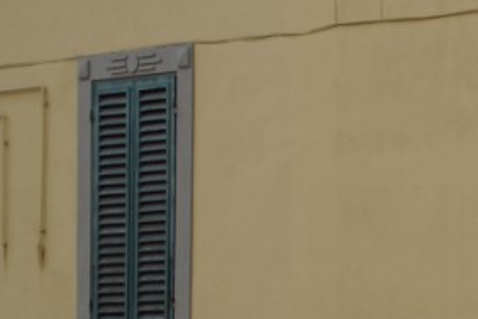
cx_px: 873
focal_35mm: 215
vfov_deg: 6.3
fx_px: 2855
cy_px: 575
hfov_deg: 9.1
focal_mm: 35
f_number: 4.5
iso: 160
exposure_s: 1/2000
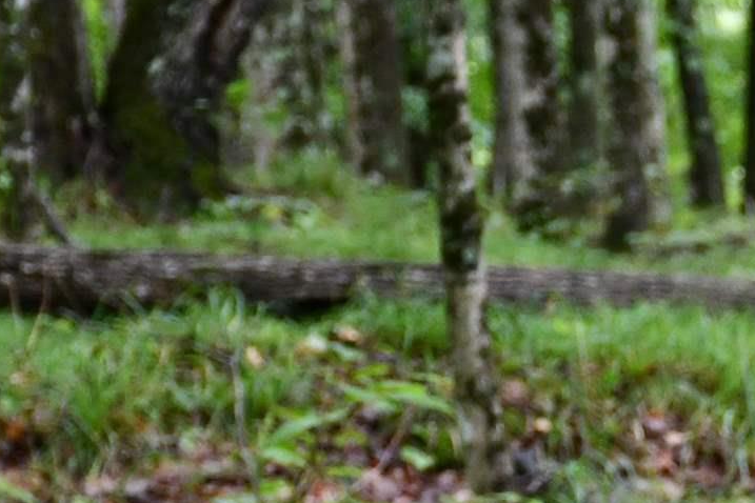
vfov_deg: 4.8
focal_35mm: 287
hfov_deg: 7.0
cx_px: 1355
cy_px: 651
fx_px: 6019
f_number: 4.5
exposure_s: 1/125
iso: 1100
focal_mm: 45
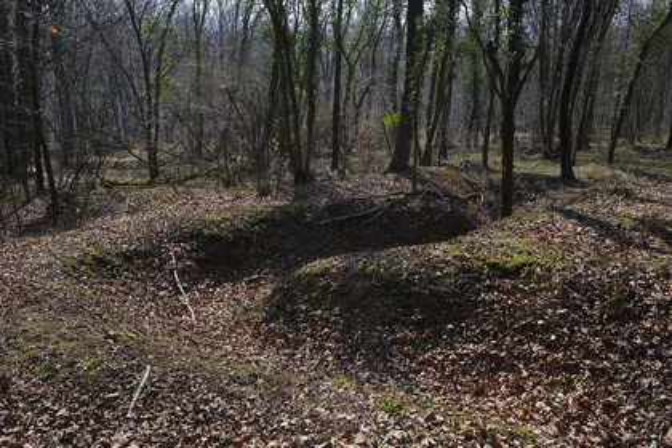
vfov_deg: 45.0
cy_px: 224
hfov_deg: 63.7
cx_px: 336
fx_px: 541
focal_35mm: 29
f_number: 9
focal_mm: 29
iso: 200
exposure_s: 1/160
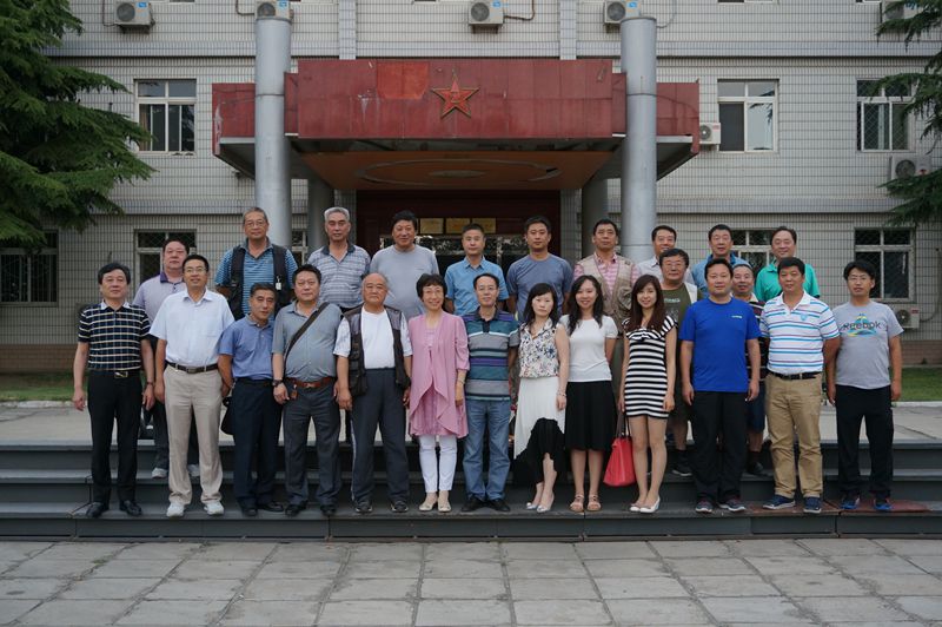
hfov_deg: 48.0
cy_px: 314
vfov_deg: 33.0
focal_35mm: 40
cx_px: 471
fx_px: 1059
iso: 400
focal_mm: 27
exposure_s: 1/60
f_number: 4.5
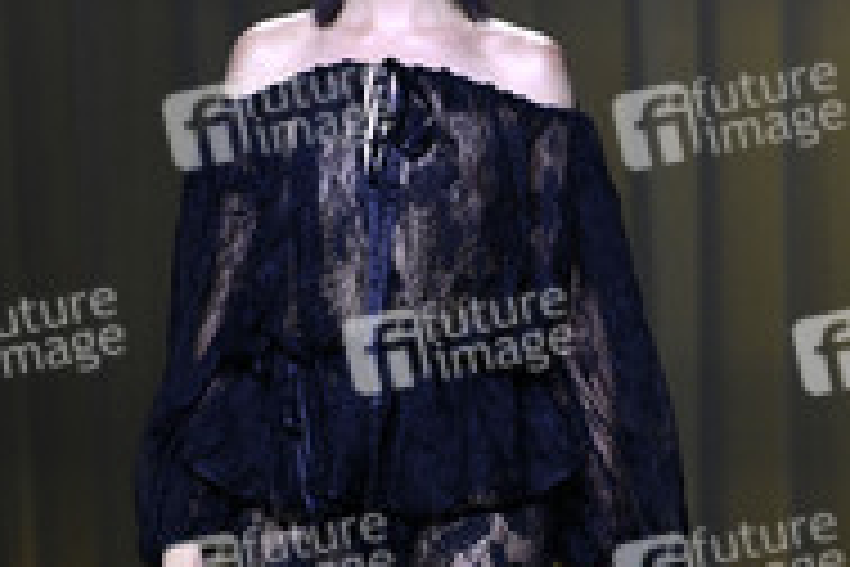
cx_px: 340
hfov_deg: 2.9
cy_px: 230
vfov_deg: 1.9
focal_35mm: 714
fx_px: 16857
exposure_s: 1/250
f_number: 7.1
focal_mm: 300
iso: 5000
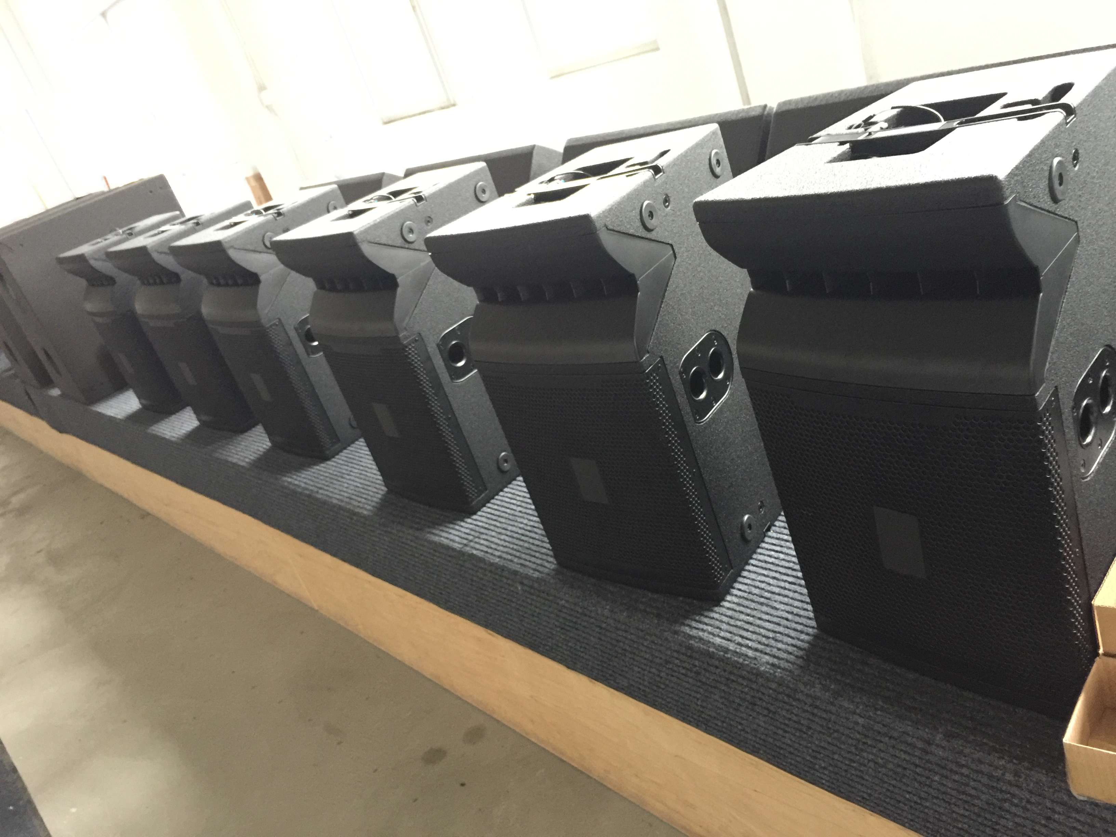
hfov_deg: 61.7
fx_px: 935
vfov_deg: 48.2
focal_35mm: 29
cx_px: 558
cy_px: 418
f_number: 2.2
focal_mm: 4.15
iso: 160
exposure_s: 1/8
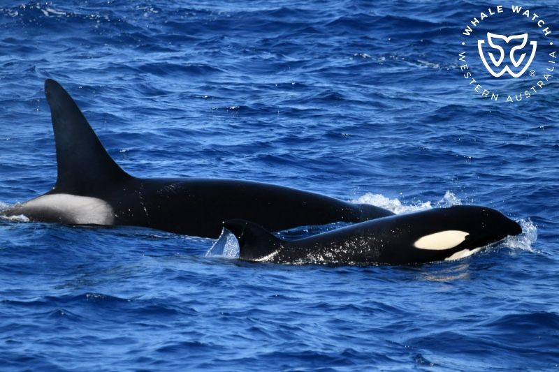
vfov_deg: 2.7
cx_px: 280
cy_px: 186
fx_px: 7762
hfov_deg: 4.1
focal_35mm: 500
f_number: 6.3
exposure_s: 1/8000
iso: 1600
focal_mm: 500
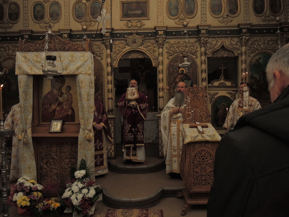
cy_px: 108
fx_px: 234
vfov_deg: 49.7
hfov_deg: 63.4
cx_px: 144
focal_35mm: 28
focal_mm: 6
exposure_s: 1/125
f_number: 2
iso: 800
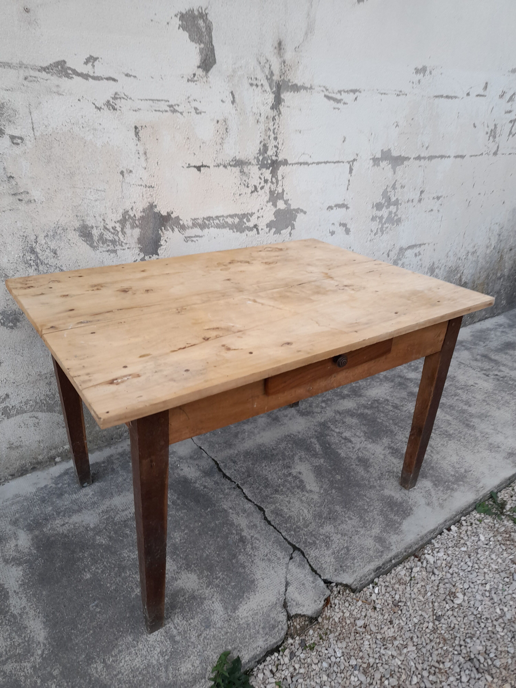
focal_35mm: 25
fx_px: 497
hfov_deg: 54.9
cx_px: 258
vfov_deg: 69.4
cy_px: 344
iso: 64
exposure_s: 1/50
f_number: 2
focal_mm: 4.6
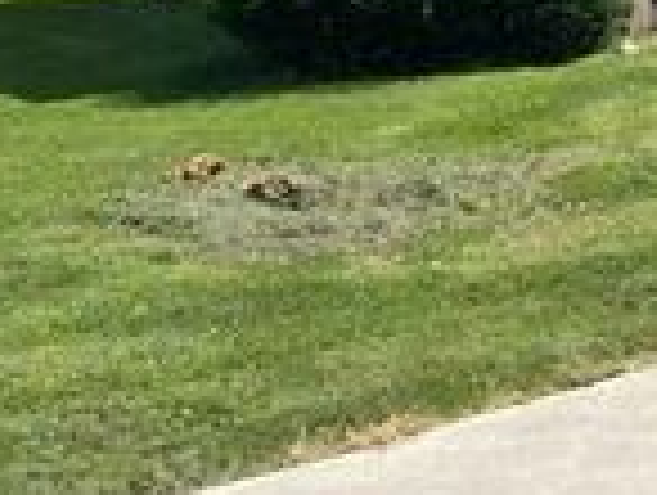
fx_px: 1692
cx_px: 1080
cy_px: -295
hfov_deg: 18.5
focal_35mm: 89
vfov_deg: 15.1
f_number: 1.6
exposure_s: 1/2506
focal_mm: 4.2
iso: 32
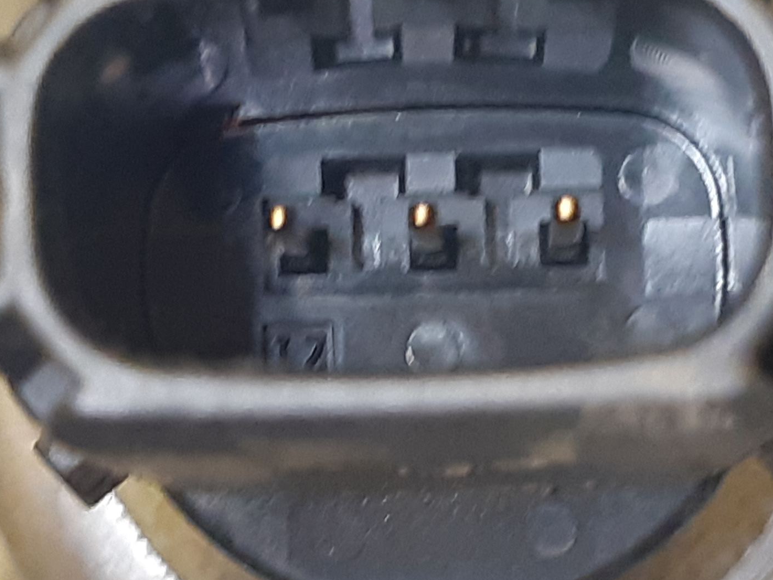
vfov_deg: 37.5
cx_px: 377
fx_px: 849
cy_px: 225
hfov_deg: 49.0
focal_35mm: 38
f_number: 1.7
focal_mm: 3.93
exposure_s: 1/50
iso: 200
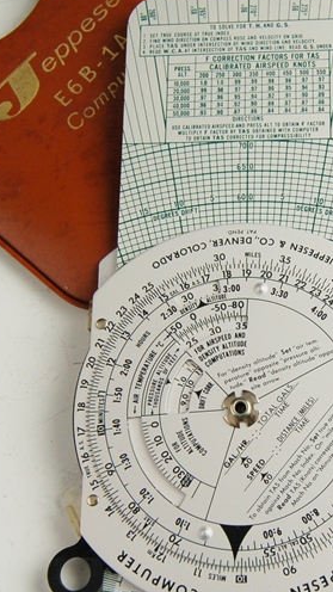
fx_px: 597
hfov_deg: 31.0
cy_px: 321
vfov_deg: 52.7
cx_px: 221
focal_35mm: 38
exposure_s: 1/125
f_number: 5.6
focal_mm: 20
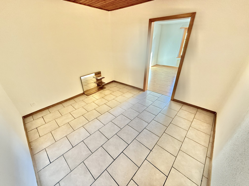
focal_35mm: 14
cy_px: 93
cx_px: 124
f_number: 2.2
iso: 320
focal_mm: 2.22
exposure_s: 1/99
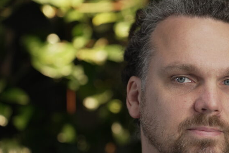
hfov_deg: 15.8
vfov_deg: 10.6
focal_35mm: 129
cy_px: 96
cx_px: 194
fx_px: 820
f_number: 2.8
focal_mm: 70
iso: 800
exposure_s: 1/200
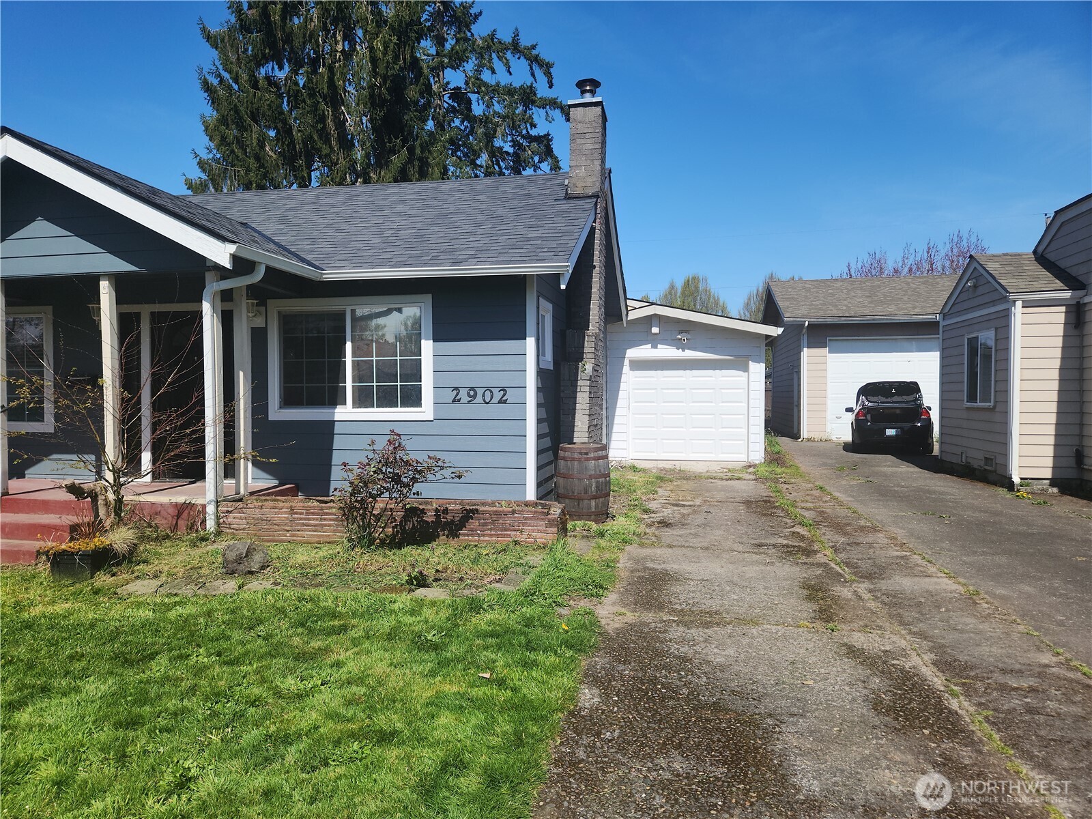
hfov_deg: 73.9
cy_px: 410
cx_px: 546
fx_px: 726
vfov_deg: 58.9
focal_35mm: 23
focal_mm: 5.4
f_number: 1.8
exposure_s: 1/1770
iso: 20
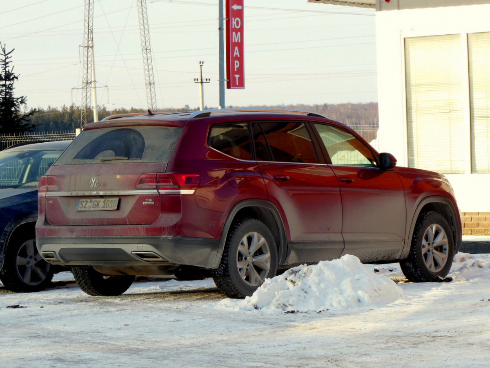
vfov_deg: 9.0
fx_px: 2336
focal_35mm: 165
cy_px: 184
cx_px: 245
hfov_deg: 12.0
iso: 200
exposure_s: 1/250
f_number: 5.9
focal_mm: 29.5
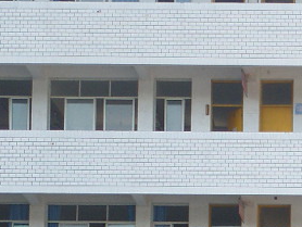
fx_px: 2410
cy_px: 414
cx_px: 432
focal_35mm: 276
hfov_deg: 7.1
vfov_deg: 5.3
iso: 80
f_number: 3.5
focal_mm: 15.3
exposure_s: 1/200
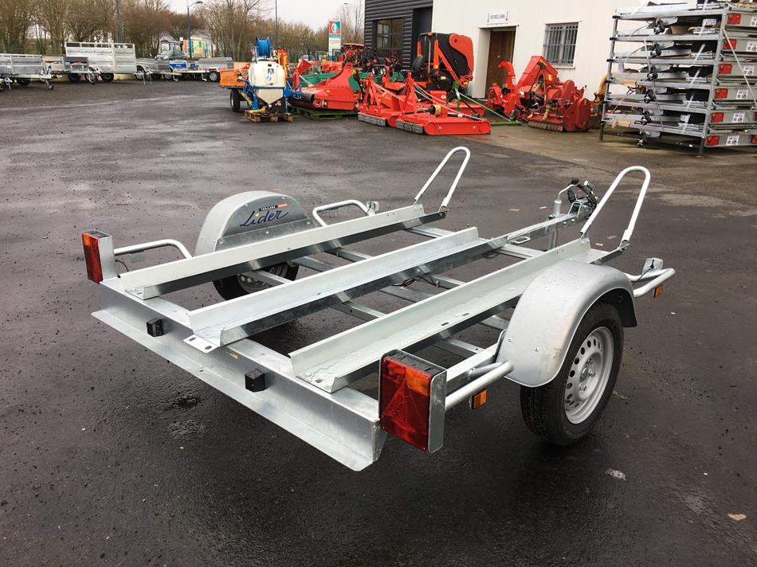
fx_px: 634
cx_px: 378
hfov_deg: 61.7
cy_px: 284
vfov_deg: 48.2
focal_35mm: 29
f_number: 2.2
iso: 25
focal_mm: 4.15
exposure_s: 1/129
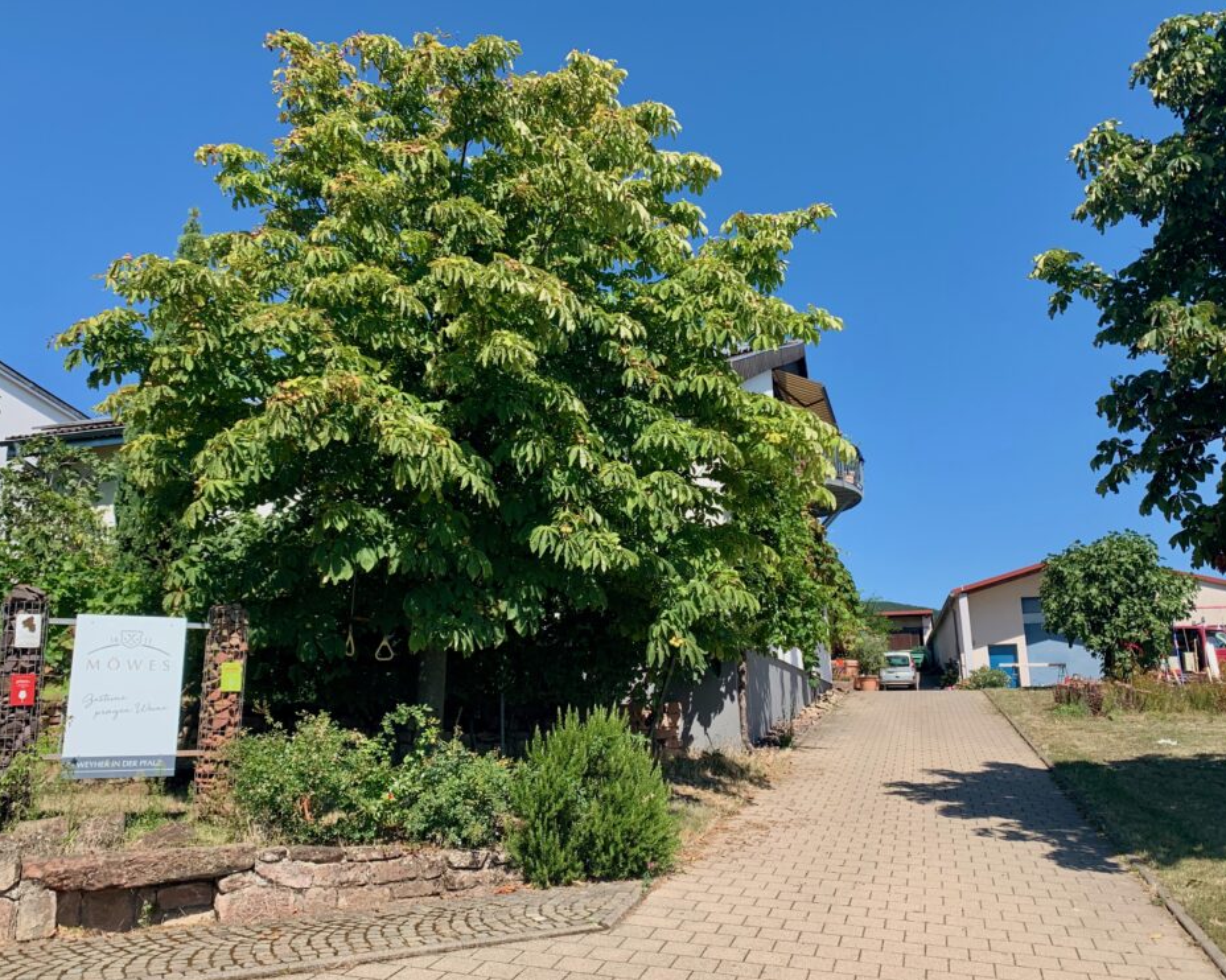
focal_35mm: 28
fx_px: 1016
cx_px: 653
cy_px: 482
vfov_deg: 51.5
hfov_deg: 62.2
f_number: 1.8
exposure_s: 1/1536
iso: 25
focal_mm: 4.25
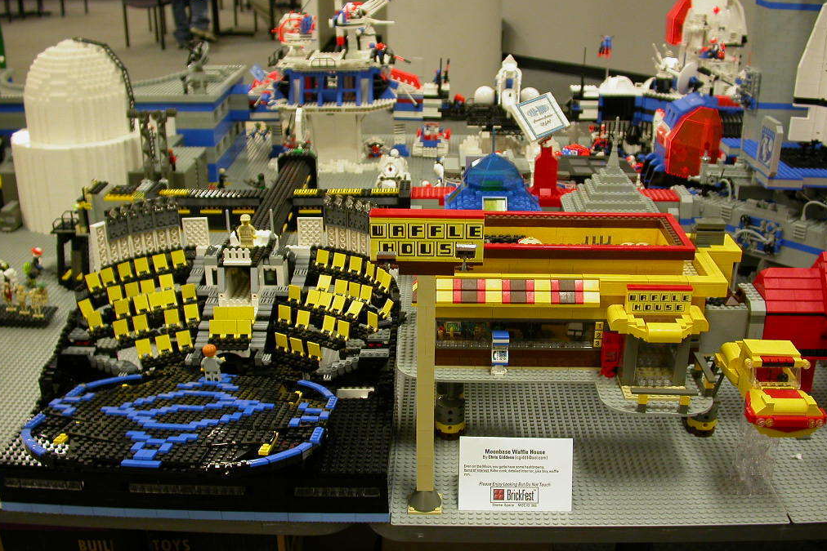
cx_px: 411
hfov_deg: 48.5
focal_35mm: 40
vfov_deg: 33.4
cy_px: 283
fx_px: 919
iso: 100
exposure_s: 1/24.7
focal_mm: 7.85
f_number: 2.6
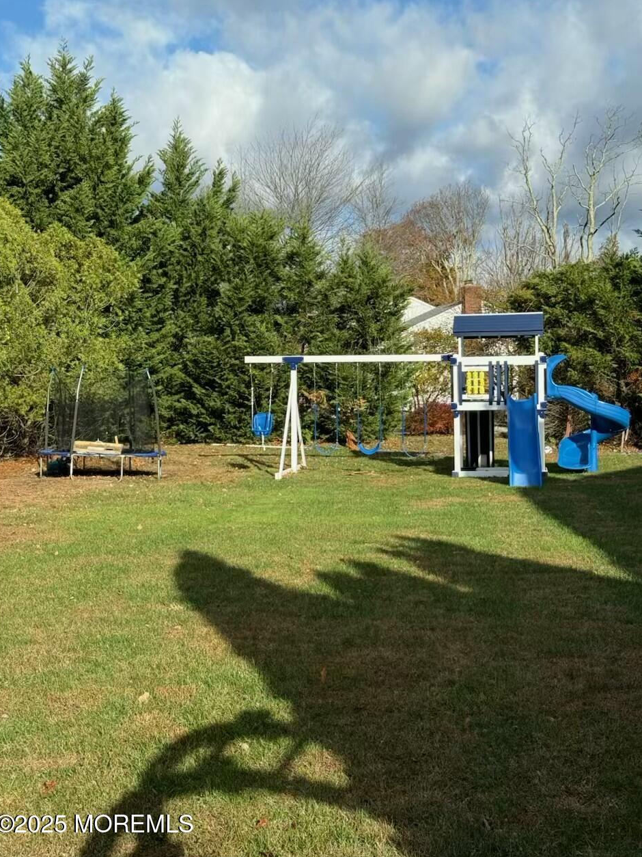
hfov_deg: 29.7
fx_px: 1212
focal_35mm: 49
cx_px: 320
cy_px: 426
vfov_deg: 38.9
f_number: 1.78
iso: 64
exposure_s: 1/3891
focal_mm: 6.76
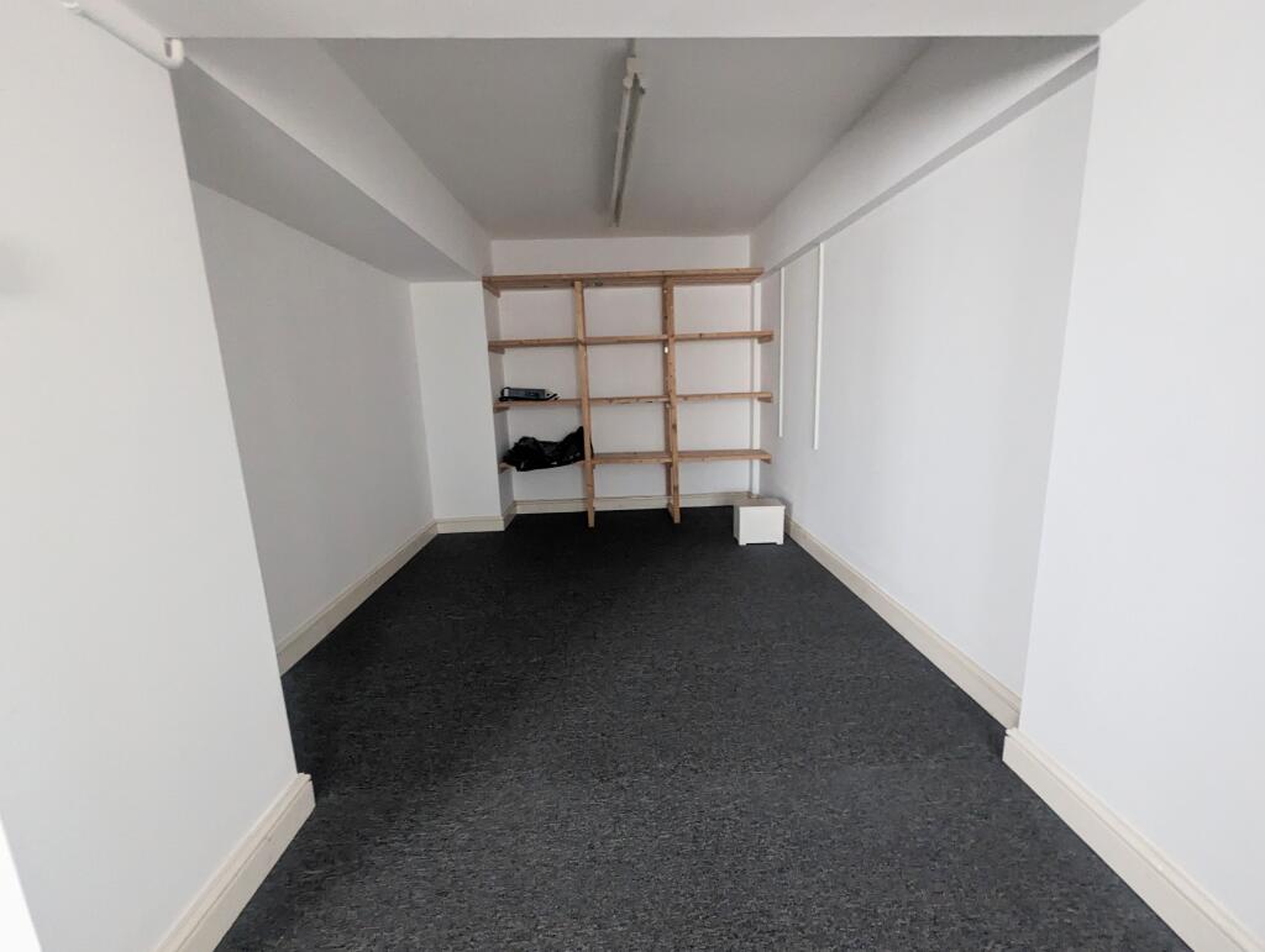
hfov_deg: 106.1
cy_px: 476
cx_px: 632
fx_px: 476
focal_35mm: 13
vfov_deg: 90.1
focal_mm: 1.95
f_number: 2.2
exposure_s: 1/23.9
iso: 732
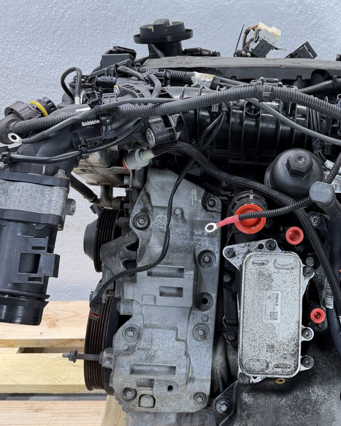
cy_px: 201
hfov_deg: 29.3
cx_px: 250
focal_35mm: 51
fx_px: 643
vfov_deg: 36.6
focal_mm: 6.76
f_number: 1.78
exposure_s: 1/50
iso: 125
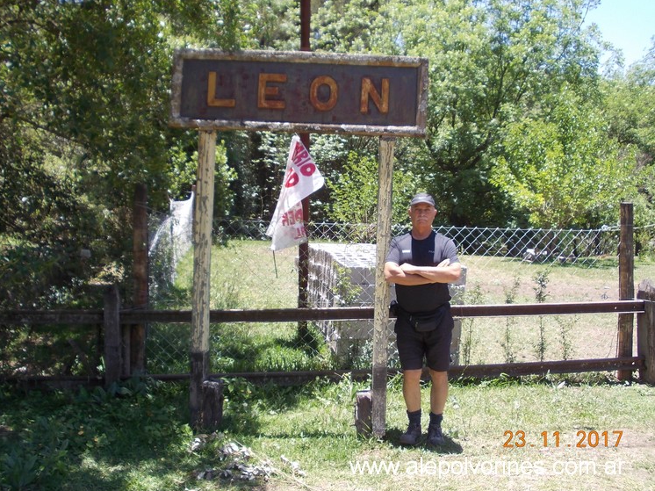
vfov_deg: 36.8
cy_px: 247
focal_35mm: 39
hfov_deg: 47.9
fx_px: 738
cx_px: 321
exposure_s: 1/320
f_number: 3.1
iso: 80
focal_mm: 5.3
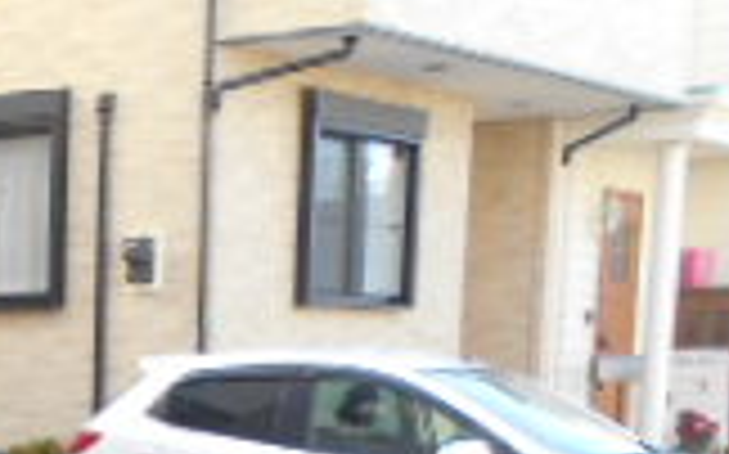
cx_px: -279
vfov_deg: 11.2
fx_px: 2164
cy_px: 823
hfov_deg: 17.6
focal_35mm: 109
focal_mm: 4.6
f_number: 3.2
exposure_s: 1/80
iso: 80
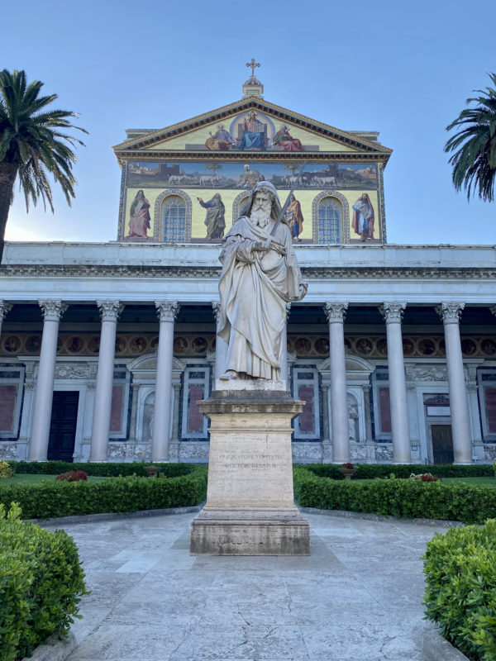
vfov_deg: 67.3
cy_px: 330
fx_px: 497
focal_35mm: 26
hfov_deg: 53.1
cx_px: 248
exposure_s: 1/981
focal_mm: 4.25
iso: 32
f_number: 1.8
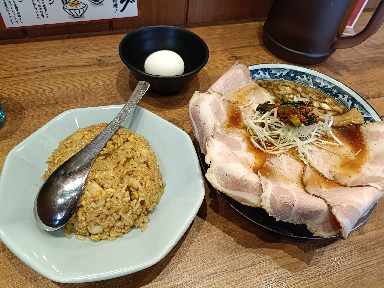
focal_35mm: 25
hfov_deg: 69.4
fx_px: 277
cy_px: 144
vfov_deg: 54.9
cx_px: 192
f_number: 1.7
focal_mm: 4.7
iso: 800
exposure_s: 1/60
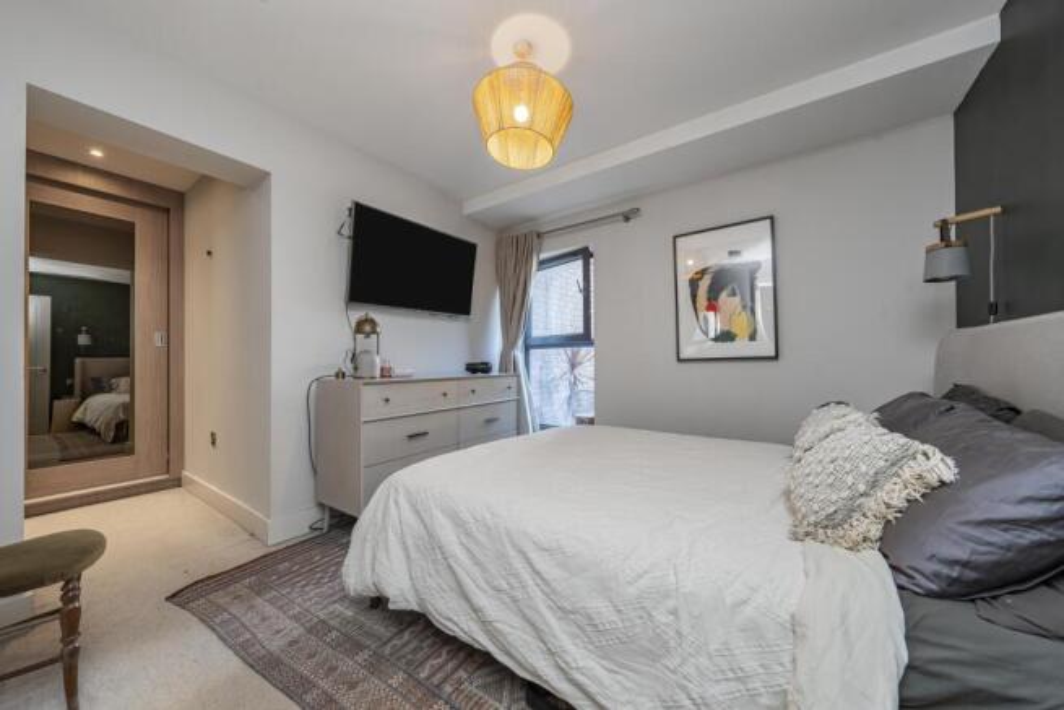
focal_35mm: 12
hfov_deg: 112.6
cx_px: 532
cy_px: 355
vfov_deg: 90.0
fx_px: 355
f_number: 9
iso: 320
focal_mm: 12
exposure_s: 1/8
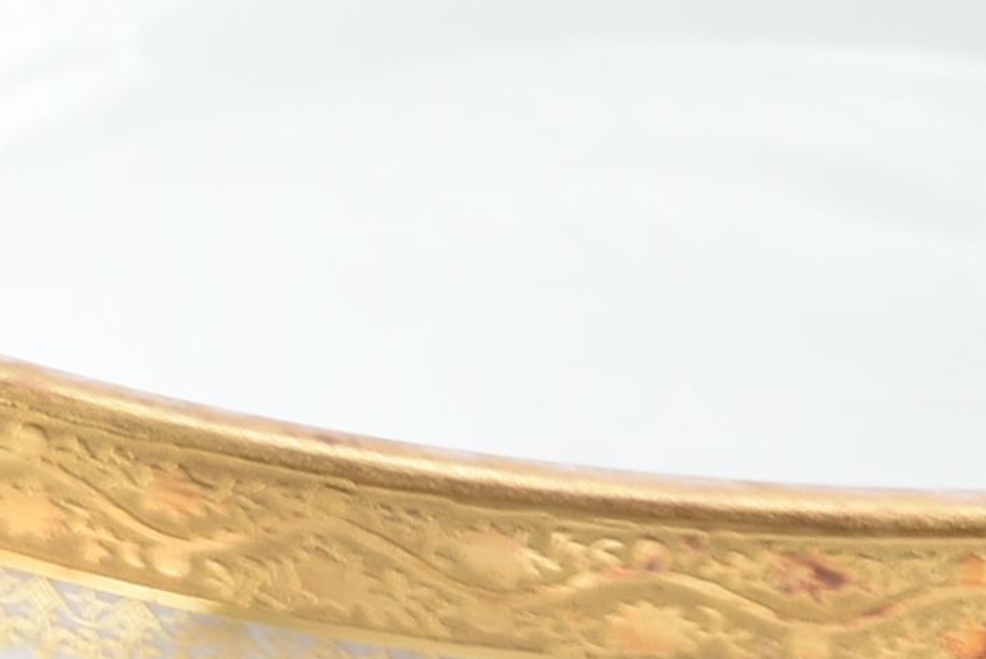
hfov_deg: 2.9
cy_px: 1540
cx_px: 903
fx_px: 19489
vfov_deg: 1.9
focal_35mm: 711
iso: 100
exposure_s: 1/100
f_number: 8
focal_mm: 75
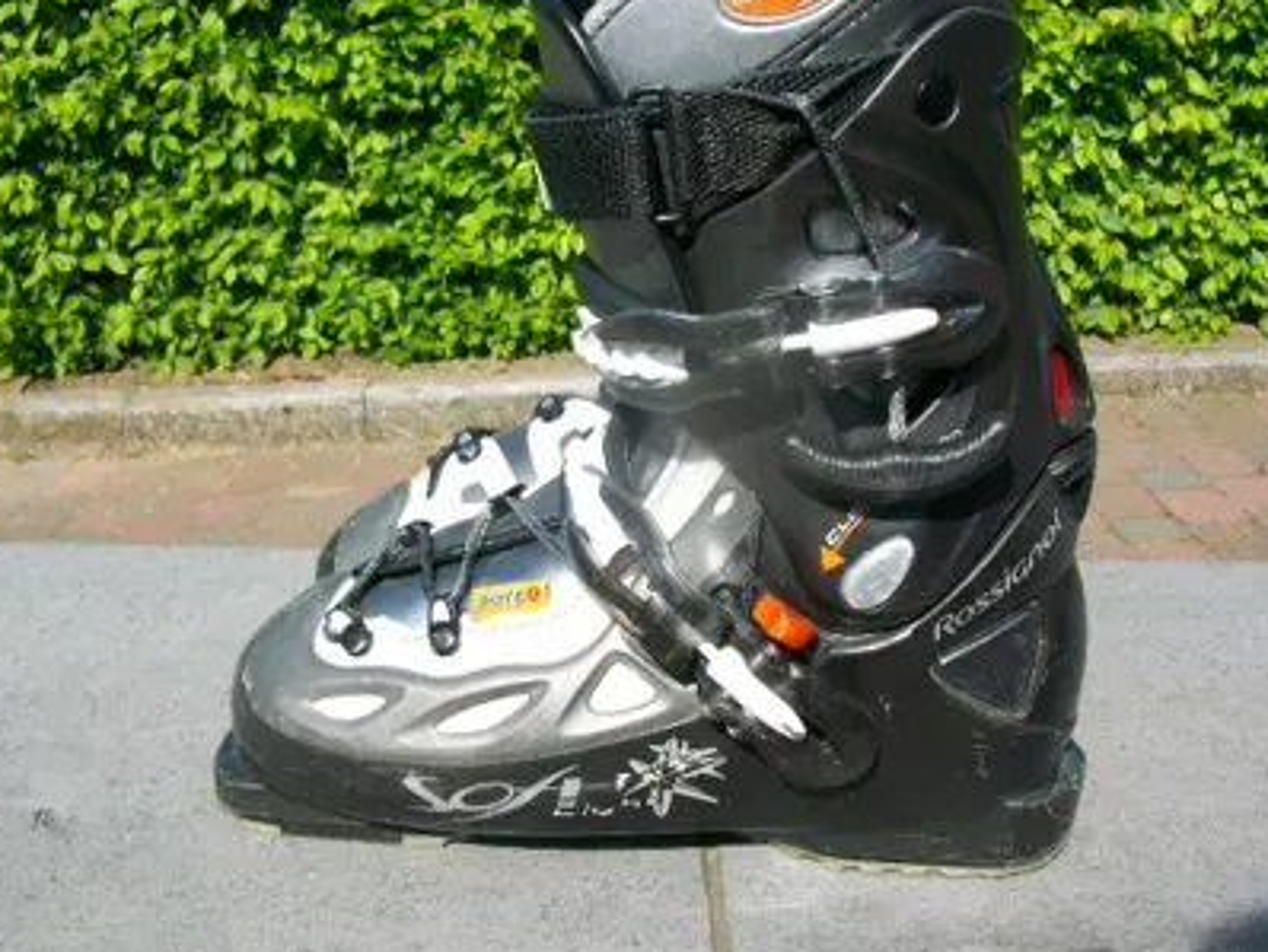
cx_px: 717
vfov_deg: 35.1
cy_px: 423
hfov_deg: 45.6
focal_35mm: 41
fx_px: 1503
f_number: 5.5
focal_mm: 5.7
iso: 80
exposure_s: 1/328
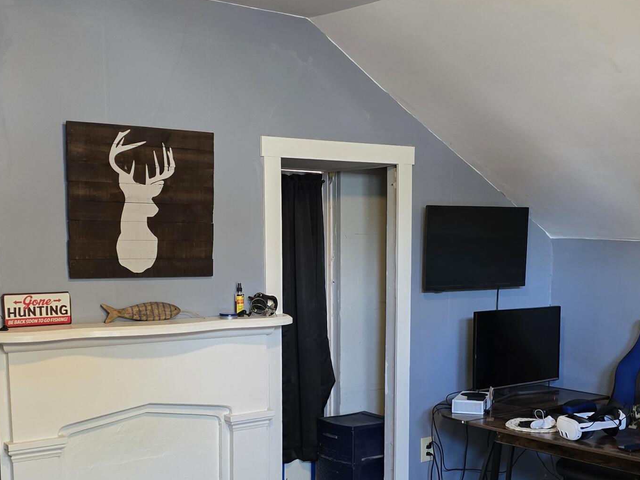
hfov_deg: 37.5
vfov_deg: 28.2
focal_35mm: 51
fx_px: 943
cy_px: 355
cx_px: 334
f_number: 1.7
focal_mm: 6.3
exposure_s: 1/60
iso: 640
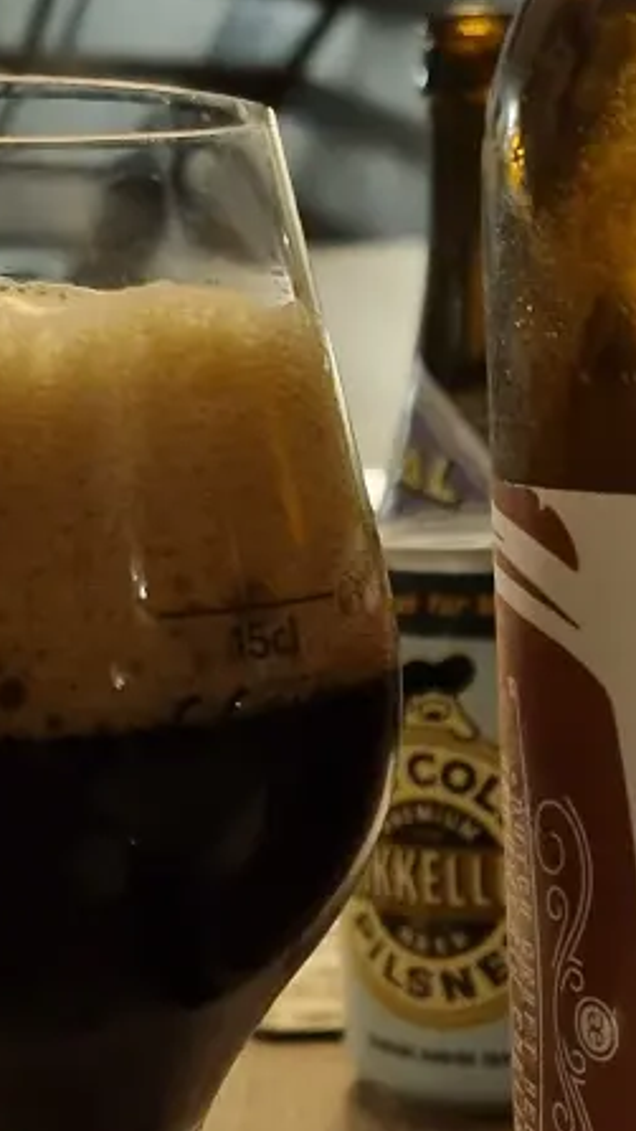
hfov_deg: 18.1
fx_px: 1948
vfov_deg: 31.6
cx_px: 626
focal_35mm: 65
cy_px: 885
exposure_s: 1/20
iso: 1250
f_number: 1.8
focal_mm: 5.4
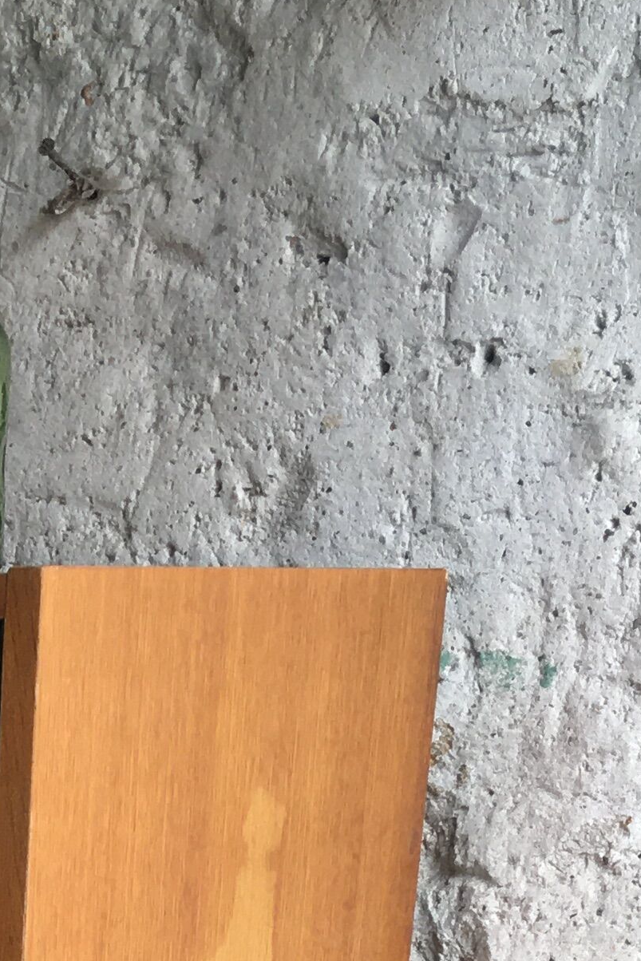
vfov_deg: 17.9
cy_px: 1478
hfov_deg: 12.9
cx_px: -302
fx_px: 2697
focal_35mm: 101
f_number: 2.2
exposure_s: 1/100
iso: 40
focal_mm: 4.15
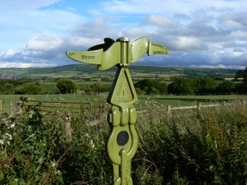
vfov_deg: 39.7
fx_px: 257
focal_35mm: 36
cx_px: 124
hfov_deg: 51.4
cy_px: 92
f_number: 6.3
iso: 80
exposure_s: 1/400
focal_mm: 6
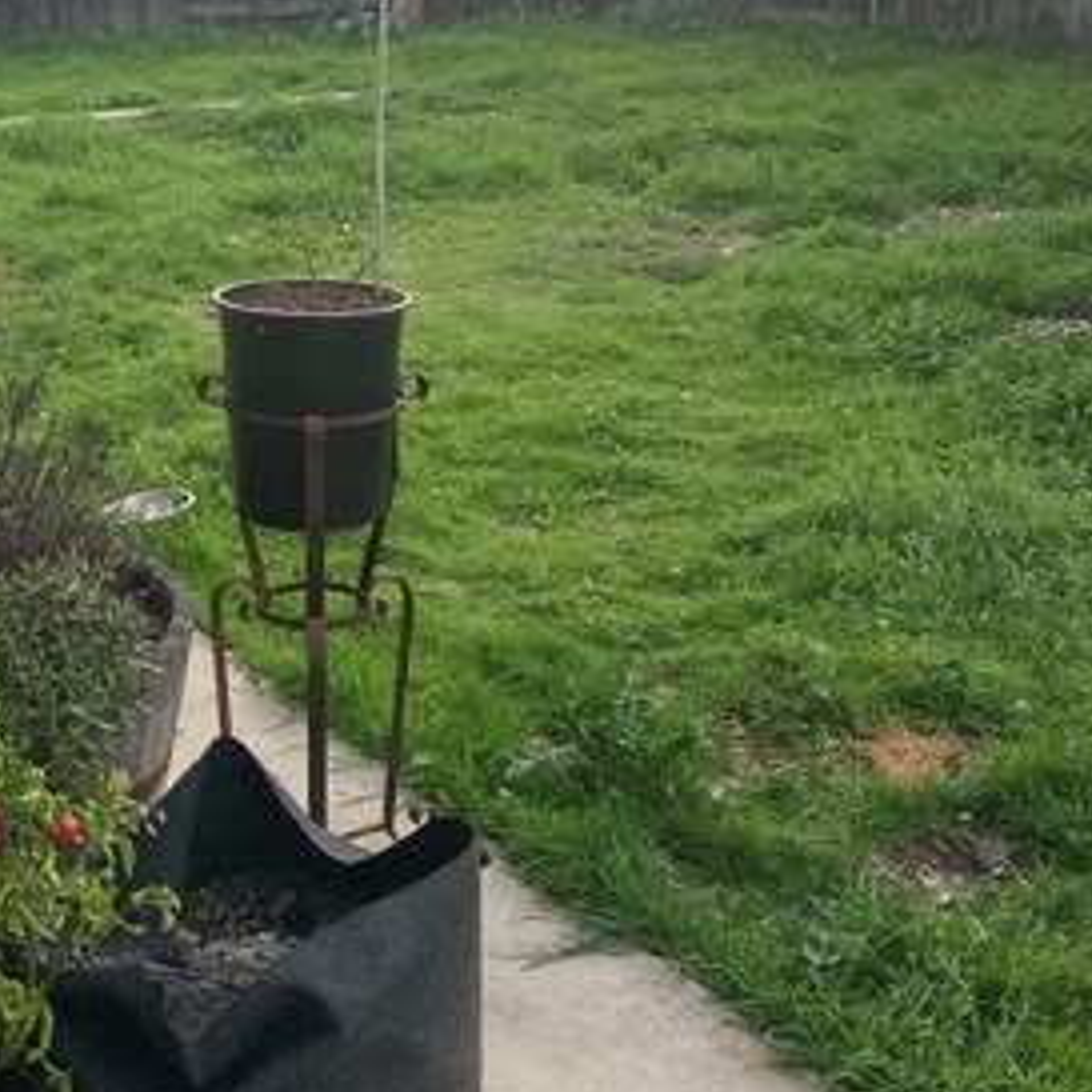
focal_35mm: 58
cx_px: 360
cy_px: 152
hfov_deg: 29.3
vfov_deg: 28.6
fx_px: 2070
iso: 100
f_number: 1.8
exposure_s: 1/60
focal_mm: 3.99
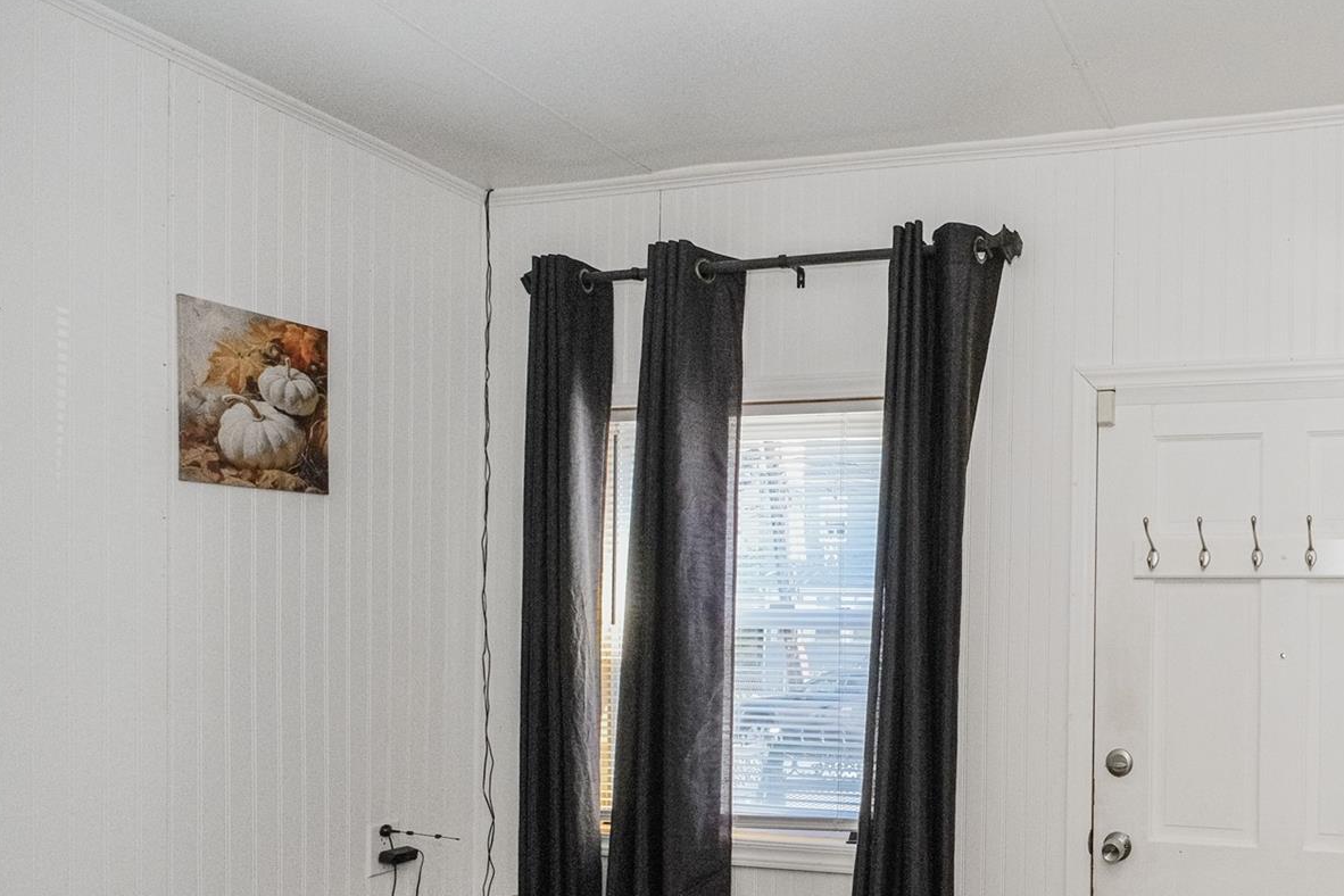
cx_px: 1134
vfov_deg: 48.5
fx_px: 971
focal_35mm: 26
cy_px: 617
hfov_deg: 61.7
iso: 1600
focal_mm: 10
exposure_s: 1/60
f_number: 8
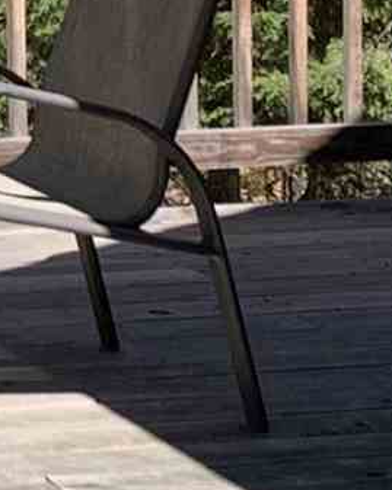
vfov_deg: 8.3
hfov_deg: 6.4
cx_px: -519
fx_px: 3363
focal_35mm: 232
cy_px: -80
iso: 25
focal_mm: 4.25
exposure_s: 1/1136
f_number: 1.8
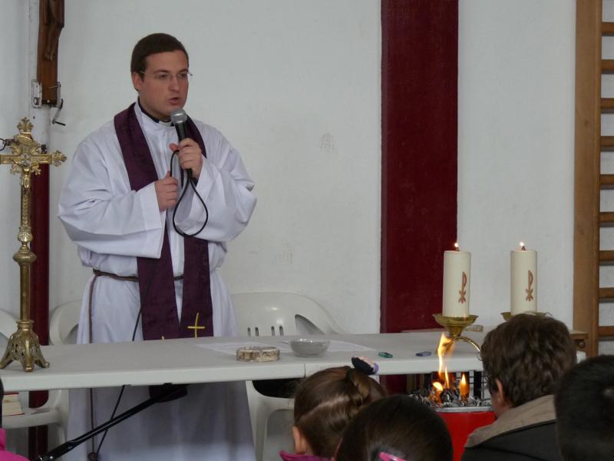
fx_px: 2448
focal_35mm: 138
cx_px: 307
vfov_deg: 10.7
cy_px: 230
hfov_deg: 14.3
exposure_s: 1/40
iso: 250
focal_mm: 17.4
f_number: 3.6
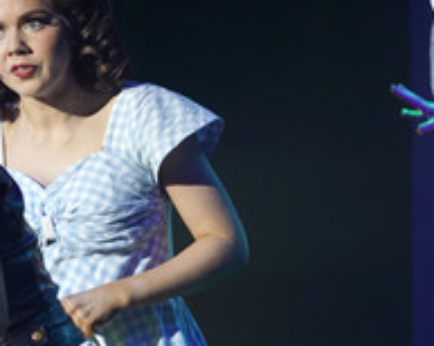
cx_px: 10
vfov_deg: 3.5
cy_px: 97
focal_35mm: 439
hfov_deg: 4.4
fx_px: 5633
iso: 3200
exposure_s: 1/640
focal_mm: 200
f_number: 5.6
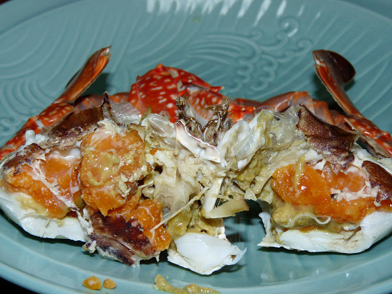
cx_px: 196
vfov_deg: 23.3
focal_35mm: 63
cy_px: 147
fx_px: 713
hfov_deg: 30.7
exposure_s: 1/30
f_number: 4
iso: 100
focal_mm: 11.1
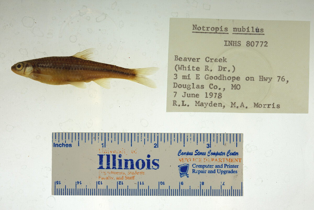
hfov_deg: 33.4
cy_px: 105
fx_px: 523
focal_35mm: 60
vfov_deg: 22.6
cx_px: 157
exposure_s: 1/200
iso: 100
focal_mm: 60
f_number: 10
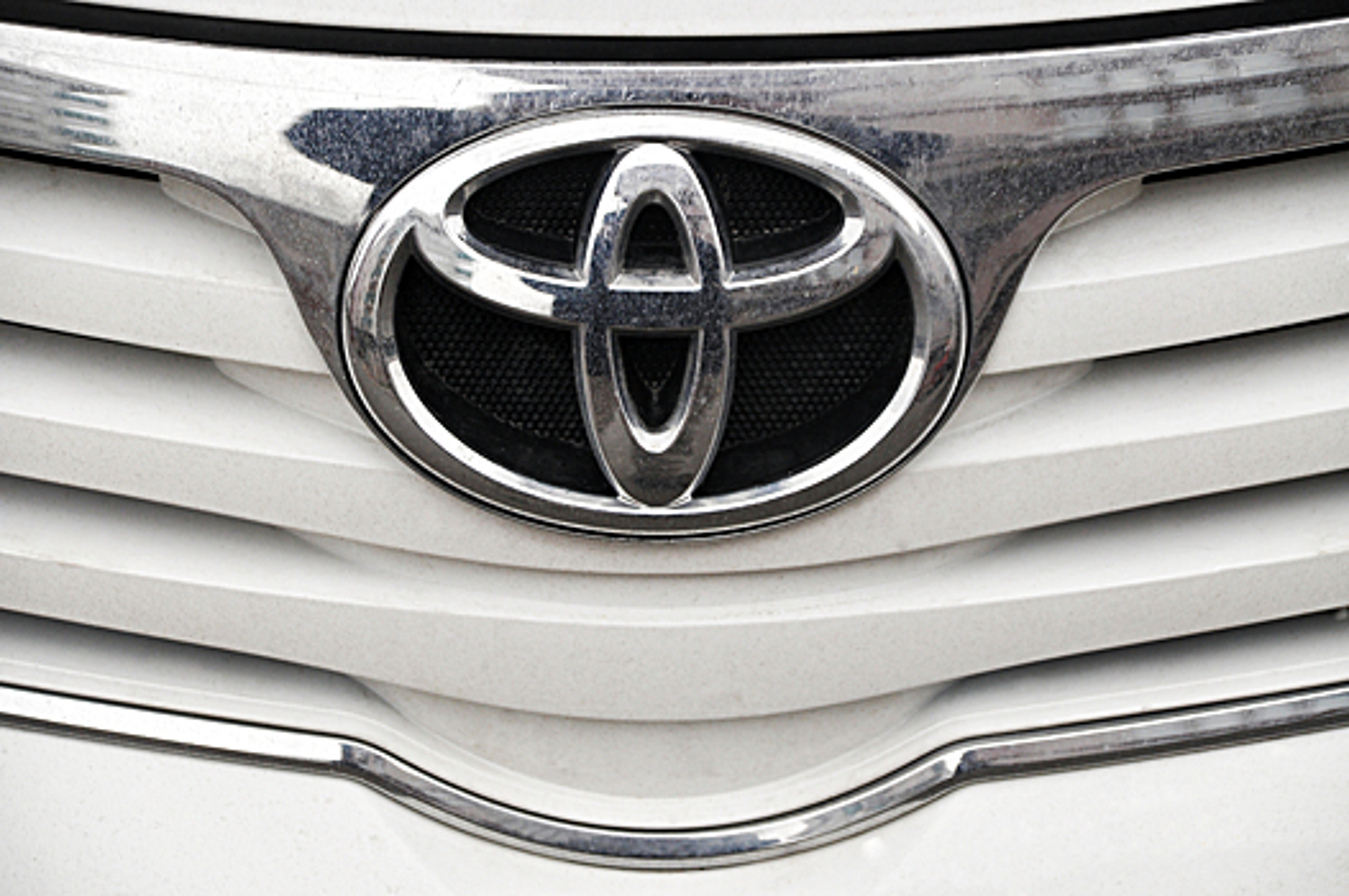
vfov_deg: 8.3
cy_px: 448
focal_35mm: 165
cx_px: 674
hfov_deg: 12.5
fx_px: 6175
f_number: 5.6
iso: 400
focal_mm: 110
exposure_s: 1/500
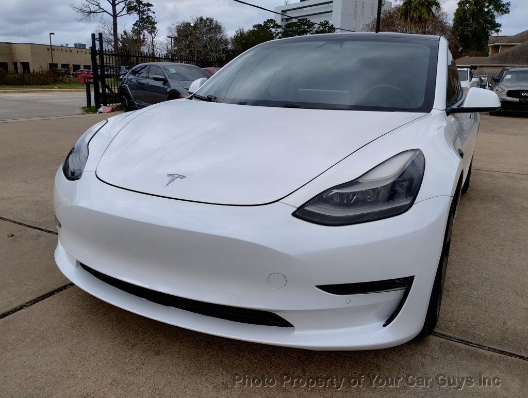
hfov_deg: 63.4
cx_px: 264
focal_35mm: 28
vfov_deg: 49.9
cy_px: 199
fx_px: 428
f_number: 1.8
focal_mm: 4.27
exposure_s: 1/764
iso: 100
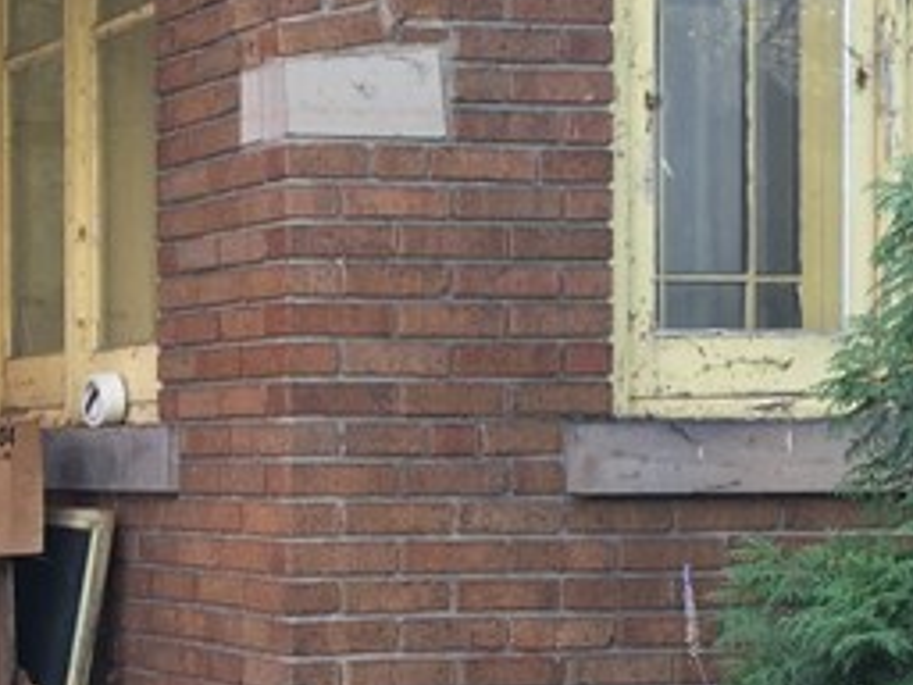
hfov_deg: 16.5
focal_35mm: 116
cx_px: -82
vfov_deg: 12.7
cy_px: 557
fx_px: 3060
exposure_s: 1/40
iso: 25
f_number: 2.2
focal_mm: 4.15
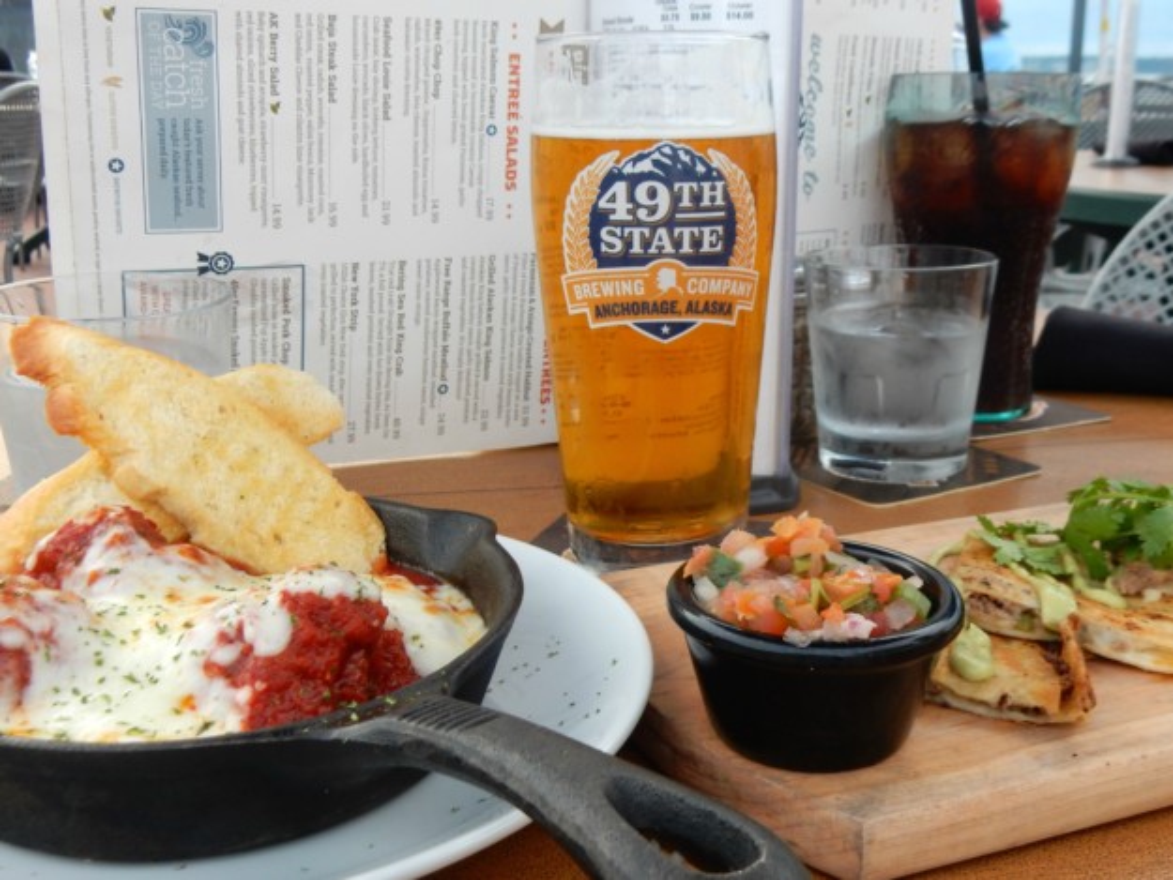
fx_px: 1220
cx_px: 586
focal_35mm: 36
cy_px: 440
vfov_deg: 39.7
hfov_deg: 51.3
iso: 180
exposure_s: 1/30
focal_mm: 6.4
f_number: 4
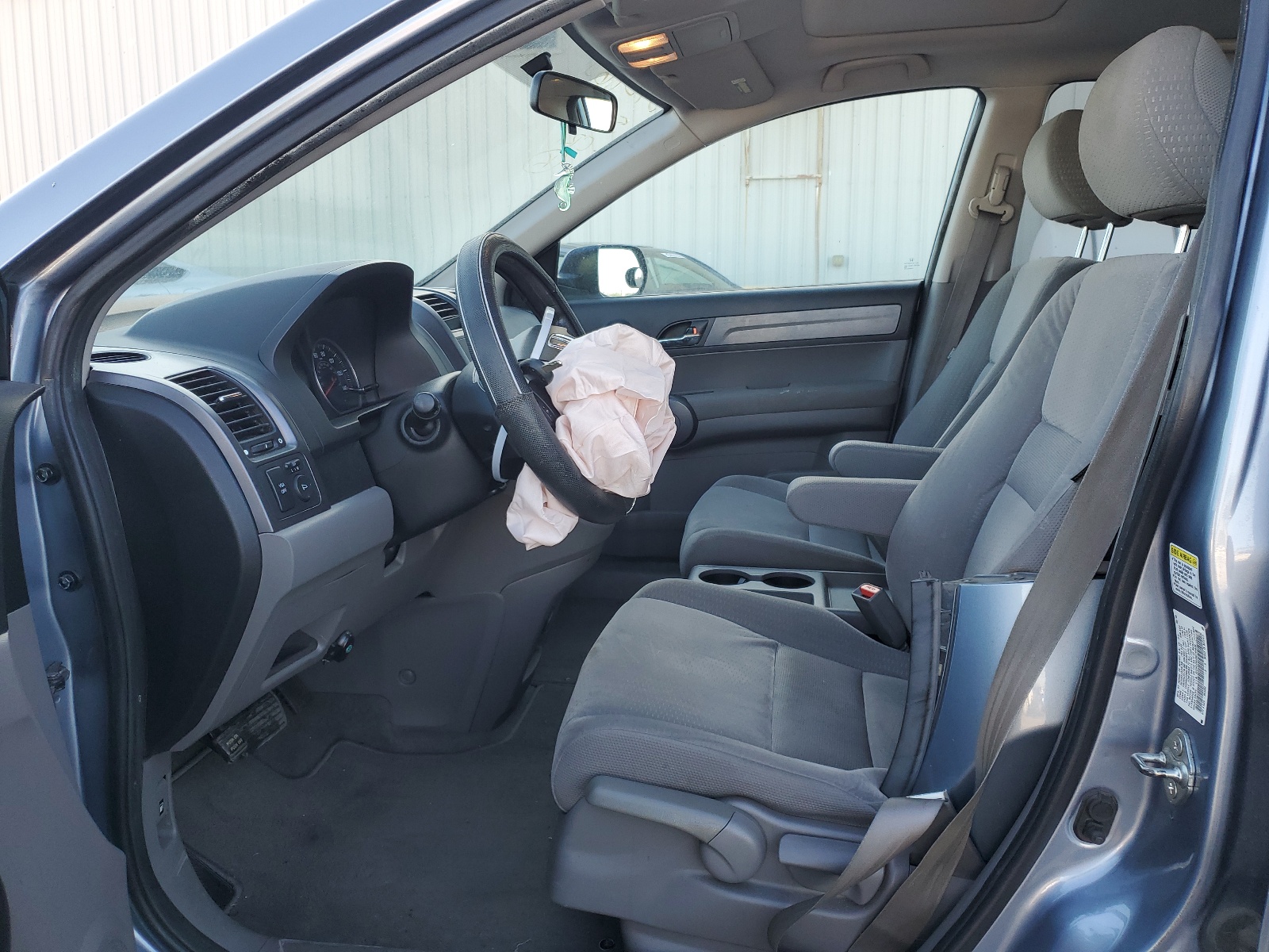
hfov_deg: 67.3
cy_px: 476
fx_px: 953
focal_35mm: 26
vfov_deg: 53.1
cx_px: 634
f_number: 1.5
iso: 50
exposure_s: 1/256
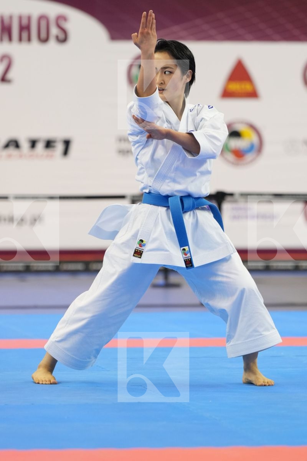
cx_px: 154
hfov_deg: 6.8
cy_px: 230
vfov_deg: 10.2
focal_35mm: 202
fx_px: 2584
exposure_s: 1/500
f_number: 2.8
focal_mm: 135
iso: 1600
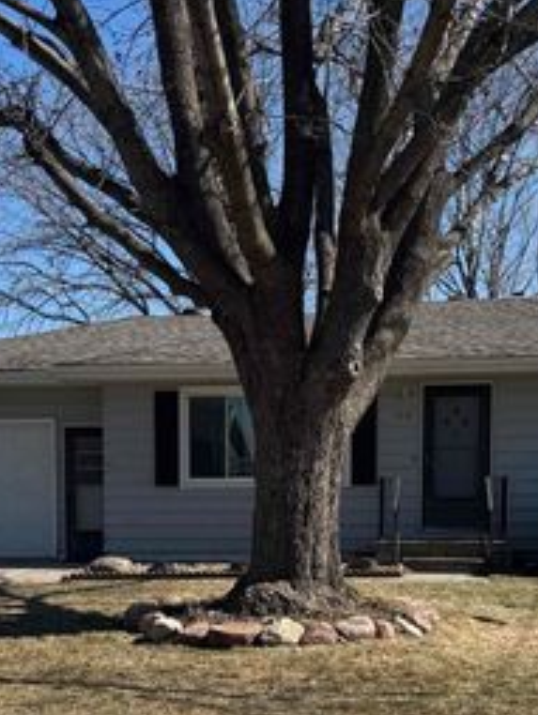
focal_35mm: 63
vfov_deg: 29.8
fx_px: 1303
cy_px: 601
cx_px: 251
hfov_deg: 23.3
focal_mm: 6.76
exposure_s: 1/4049
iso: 80
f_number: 1.78
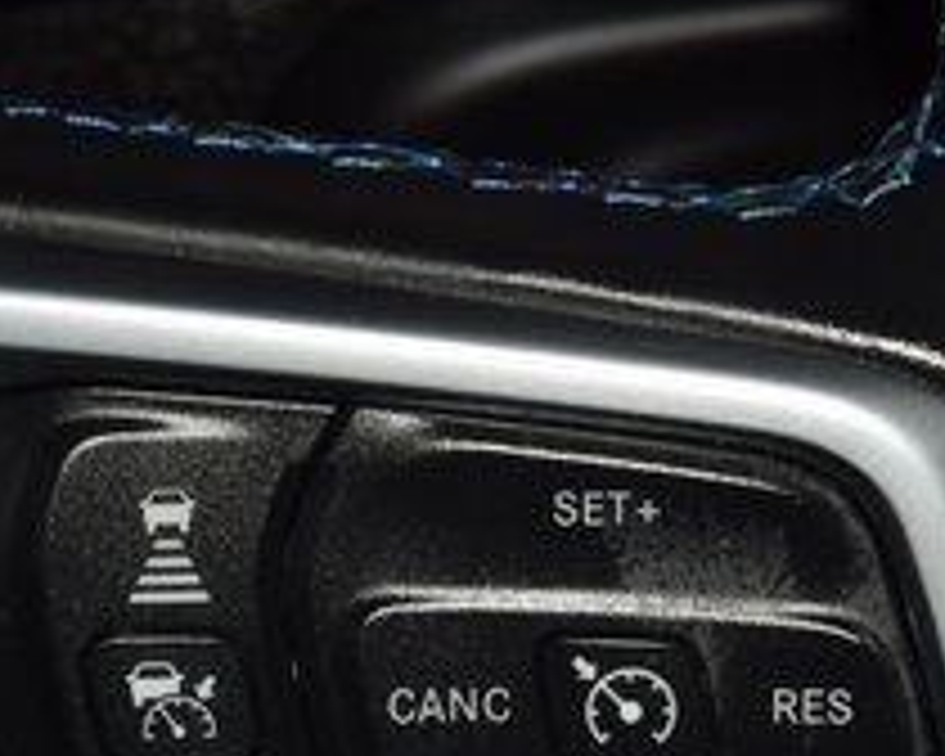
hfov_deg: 6.4
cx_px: 387
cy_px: 578
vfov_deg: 5.1
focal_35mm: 301
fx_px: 8418
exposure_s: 1/125
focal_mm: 70
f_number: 8
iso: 100
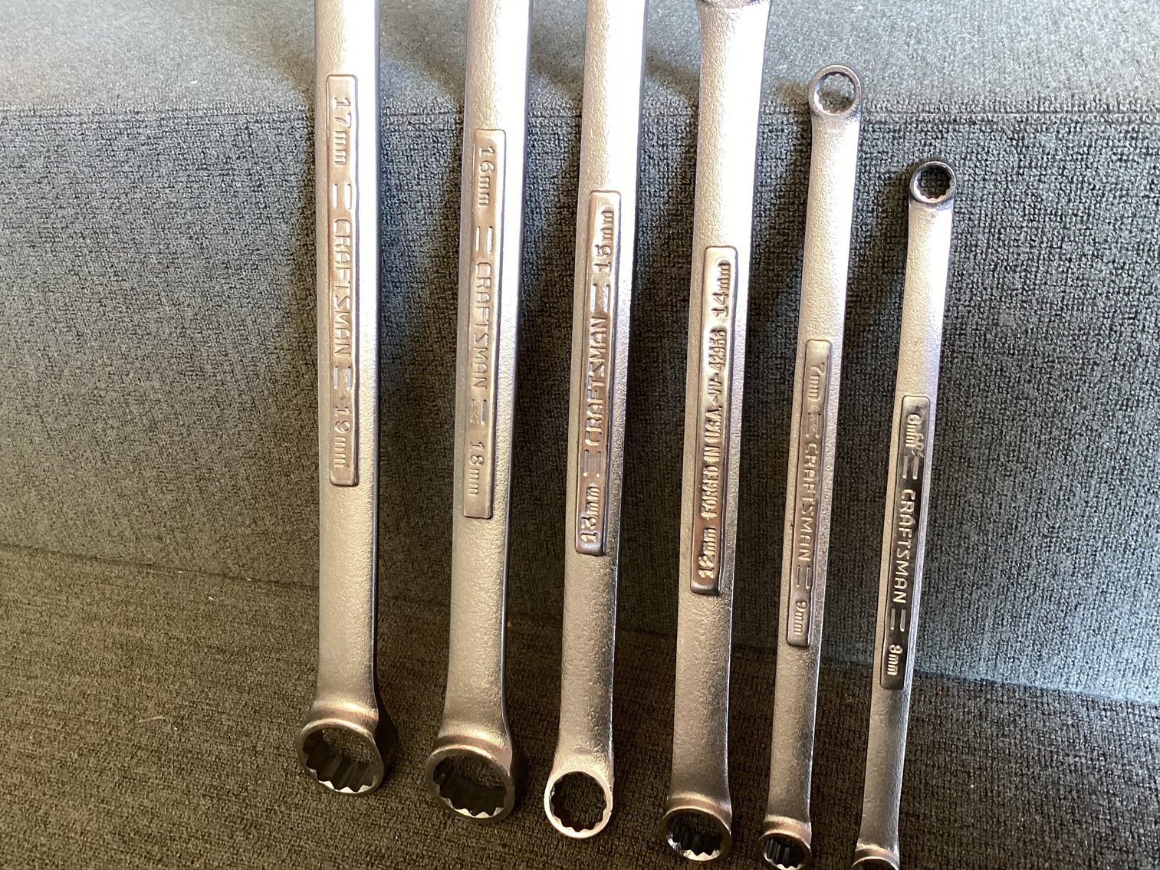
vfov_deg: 45.4
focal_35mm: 31
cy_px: 435
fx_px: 1039
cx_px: 580
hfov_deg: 58.3
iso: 200
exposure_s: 1/50
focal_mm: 3.3
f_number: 2.4
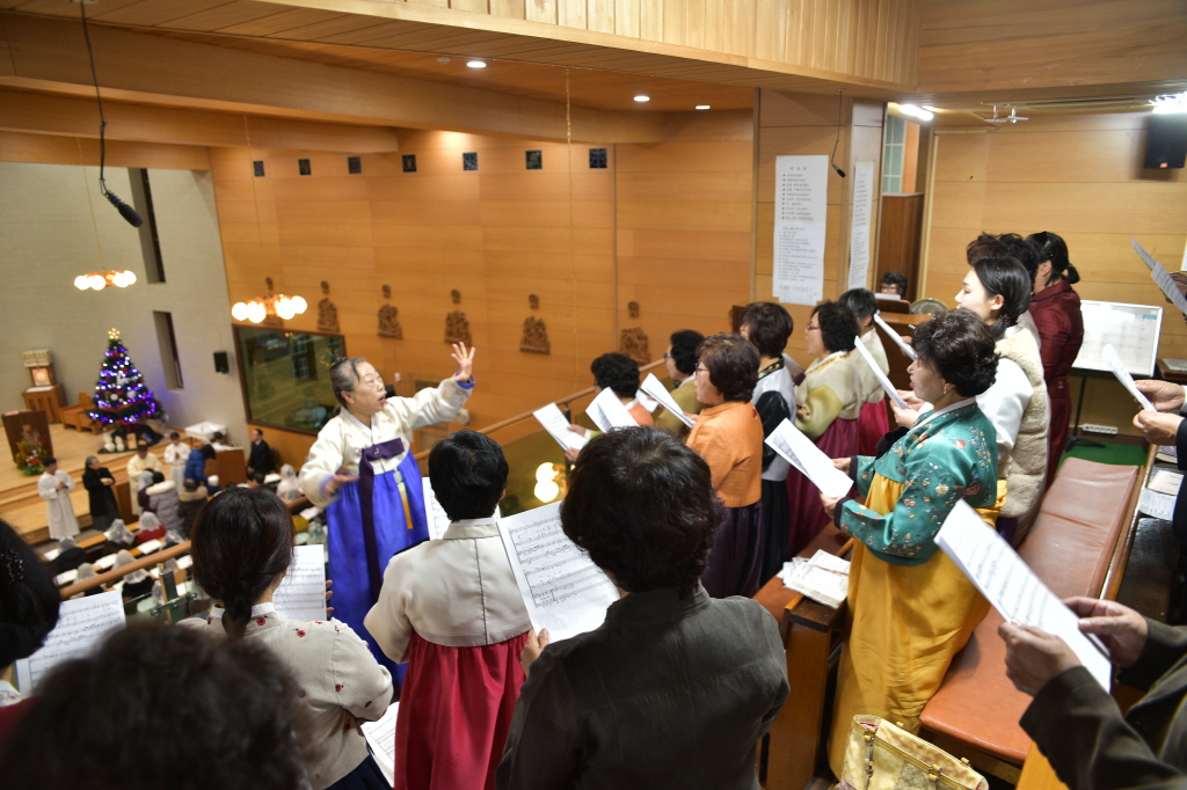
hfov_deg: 73.8
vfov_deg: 53.1
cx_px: 594
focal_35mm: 24
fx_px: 791
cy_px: 395
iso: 280
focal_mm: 24
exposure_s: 1/25
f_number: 3.2
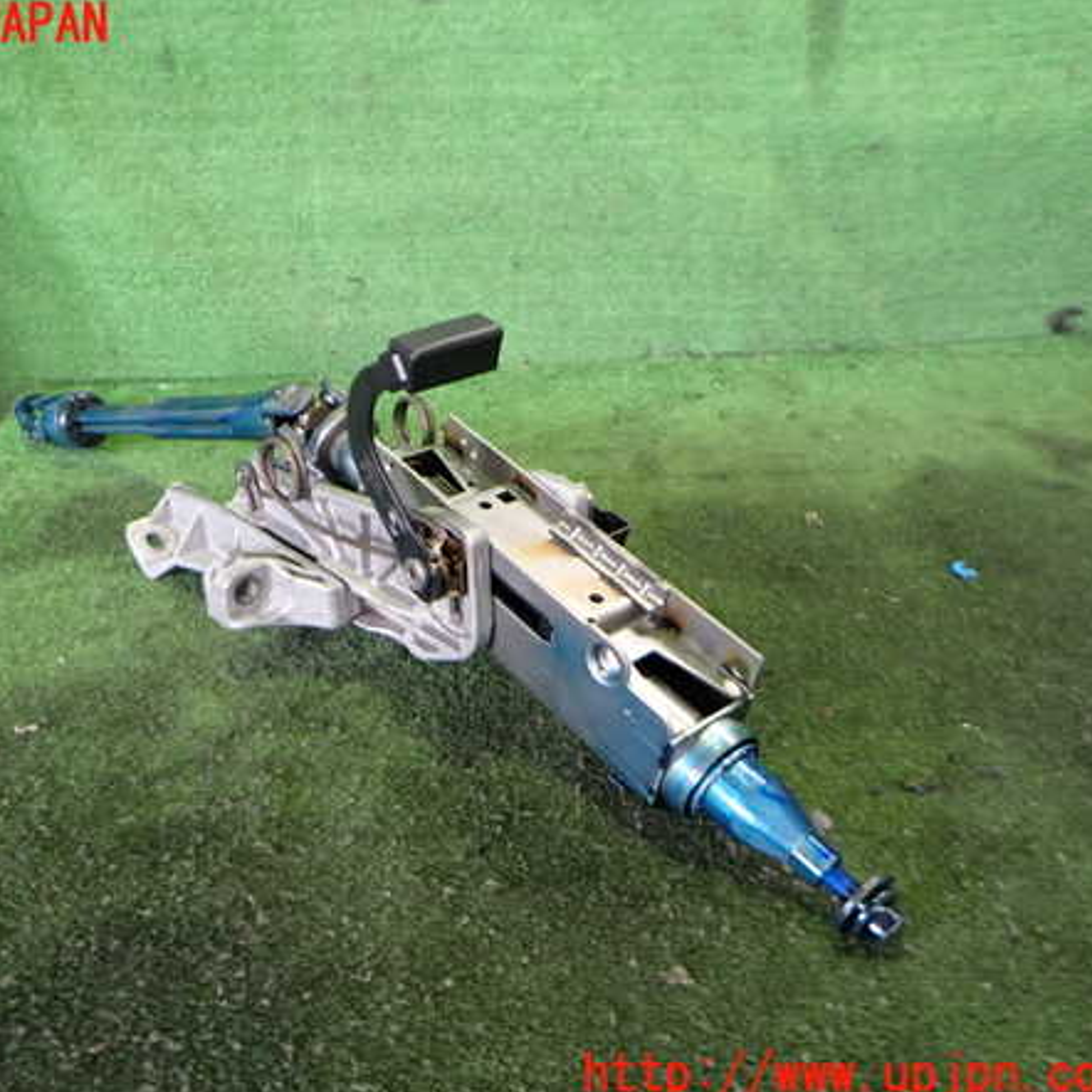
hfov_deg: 53.4
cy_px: 551
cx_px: 400
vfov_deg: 54.0
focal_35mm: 30
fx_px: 1071
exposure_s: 1/30
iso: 400
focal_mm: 4.5
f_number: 2
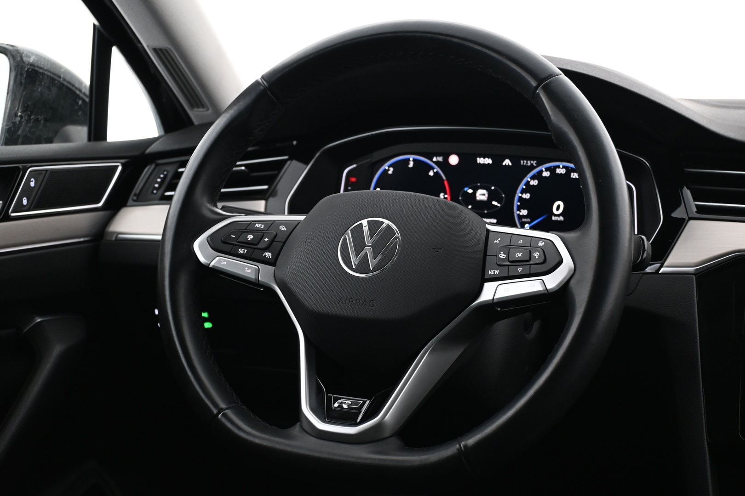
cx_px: 372
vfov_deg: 28.5
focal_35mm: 47
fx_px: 978
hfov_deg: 41.7
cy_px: 248
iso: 1600
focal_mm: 31.5
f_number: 5
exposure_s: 1/15
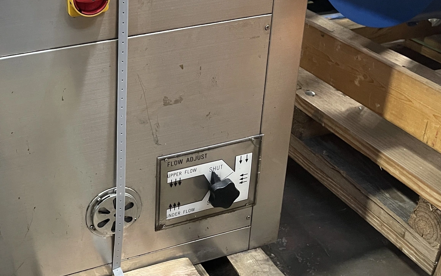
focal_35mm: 48
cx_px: 64
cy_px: 53
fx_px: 577
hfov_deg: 39.5
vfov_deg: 26.4
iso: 320
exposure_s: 1/60
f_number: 1.6
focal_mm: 5.1
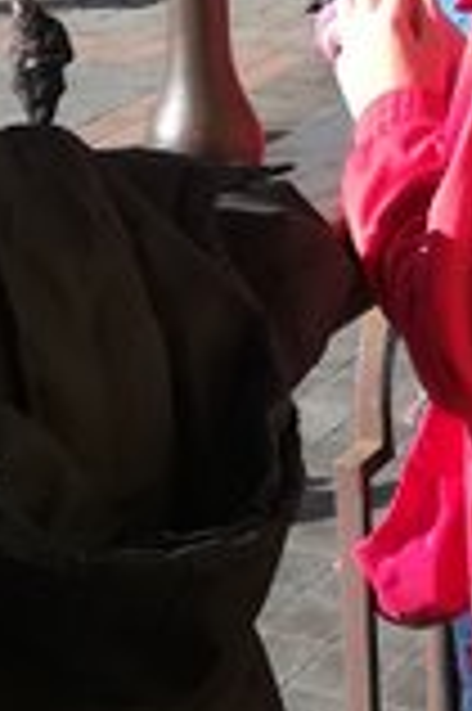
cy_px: -50
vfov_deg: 14.7
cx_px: 751
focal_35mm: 137
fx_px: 2700
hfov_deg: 9.6
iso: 50
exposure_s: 1/506
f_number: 2.2
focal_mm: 3.83
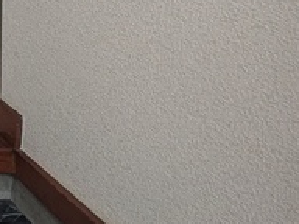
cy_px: -82
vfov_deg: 19.1
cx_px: -262
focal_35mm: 70
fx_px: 605
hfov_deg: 19.4
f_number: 2.2
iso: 51
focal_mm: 1.83
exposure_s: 1/267
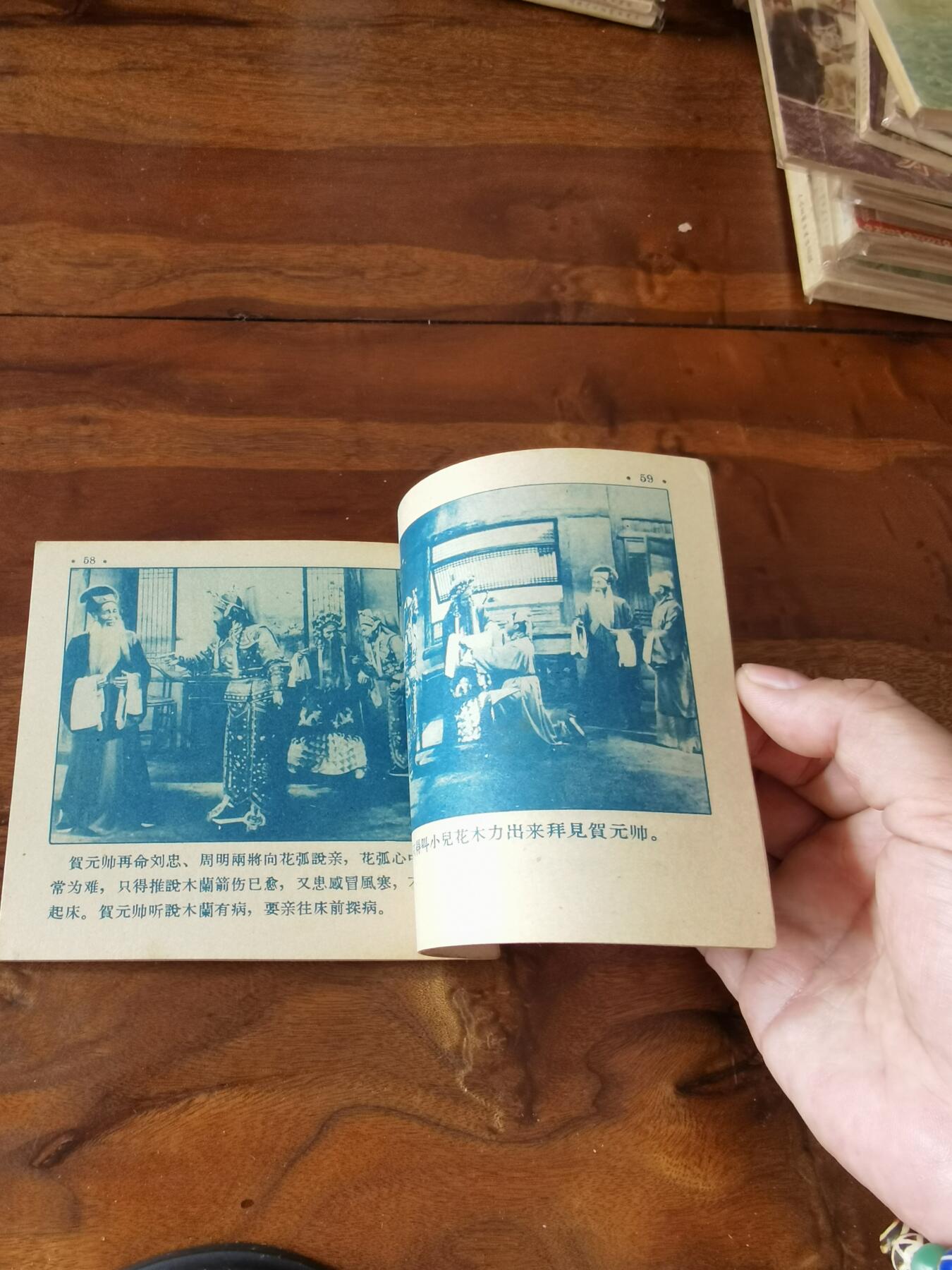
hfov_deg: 51.4
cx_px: 476
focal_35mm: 27
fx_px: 990
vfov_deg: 65.3
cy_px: 635
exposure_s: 1/60
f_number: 2.2
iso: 100
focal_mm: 2.26
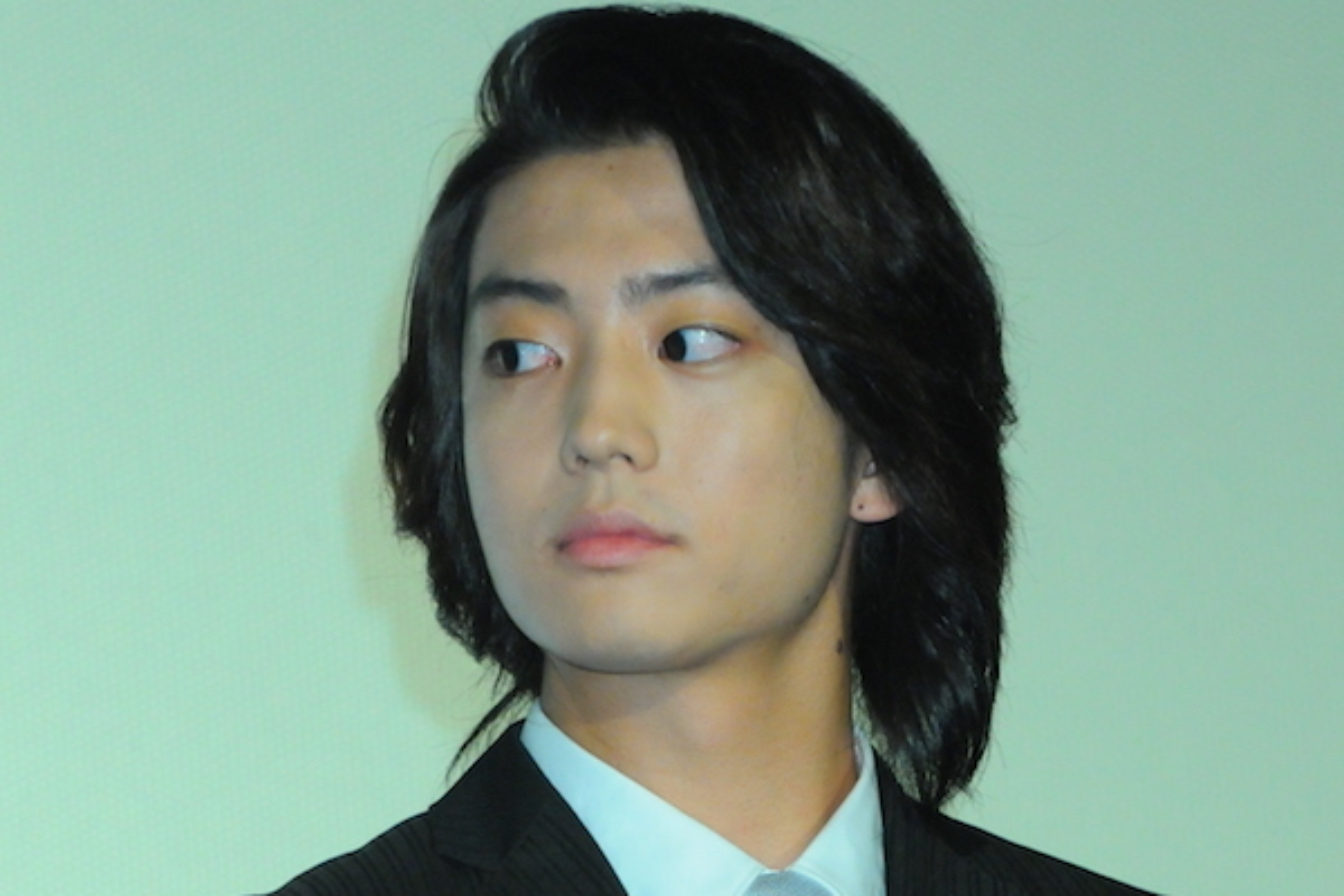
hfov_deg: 7.6
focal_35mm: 270
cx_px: 672
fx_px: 10079
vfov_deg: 5.1
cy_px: 448
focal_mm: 180
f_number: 4.5
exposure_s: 1/200
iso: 2500
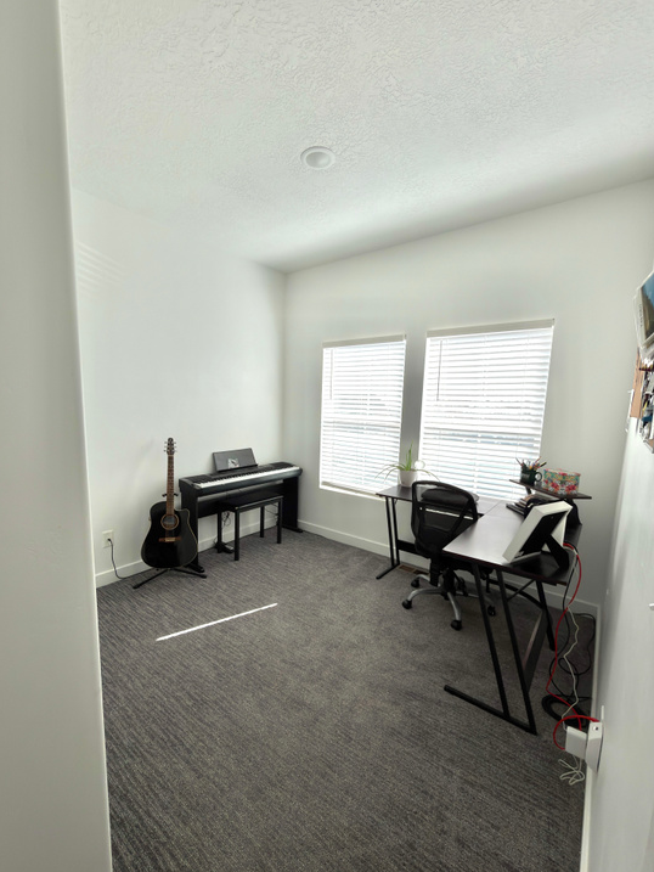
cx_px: 306
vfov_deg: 98.1
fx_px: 378
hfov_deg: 81.7
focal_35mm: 15
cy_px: 456
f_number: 2.2
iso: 25
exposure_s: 1/172
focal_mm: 2.22
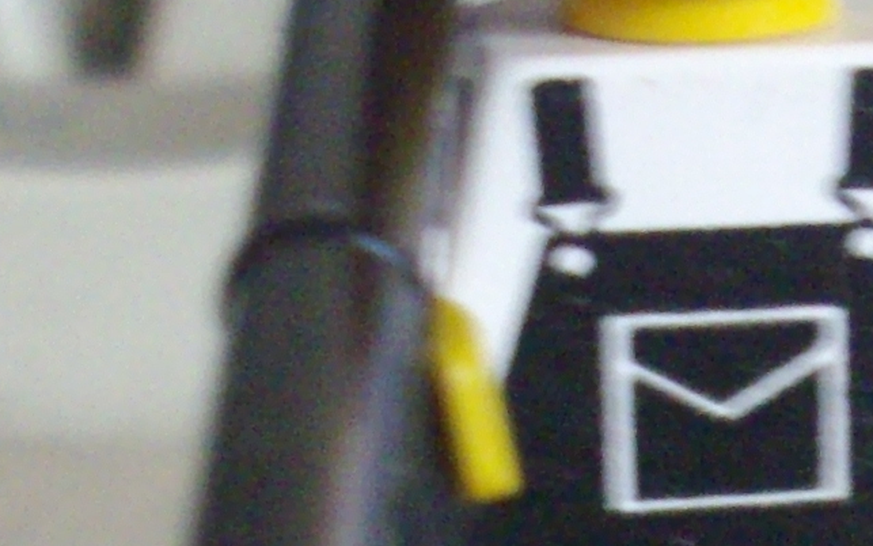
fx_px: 4735
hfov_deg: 10.5
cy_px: 721
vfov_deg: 6.5
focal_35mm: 199
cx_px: 849
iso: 400
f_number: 2.8
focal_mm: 6.2
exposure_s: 1/6
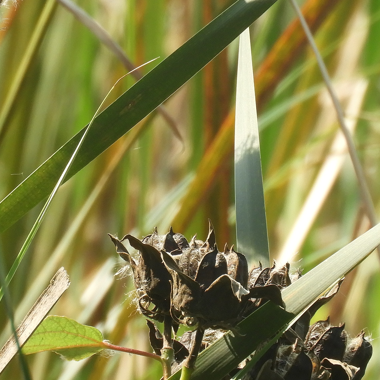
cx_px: 138
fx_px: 13463
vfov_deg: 1.6
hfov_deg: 1.6
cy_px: 96
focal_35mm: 1084
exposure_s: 1/250
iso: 160
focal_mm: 80.6
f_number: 5.6
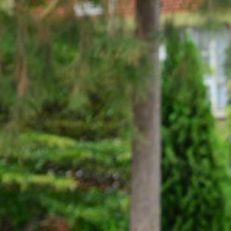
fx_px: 2016
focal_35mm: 267
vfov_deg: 6.5
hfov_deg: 6.3
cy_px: 354
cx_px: 507
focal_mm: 50
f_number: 4.5
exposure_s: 1/200
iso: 100
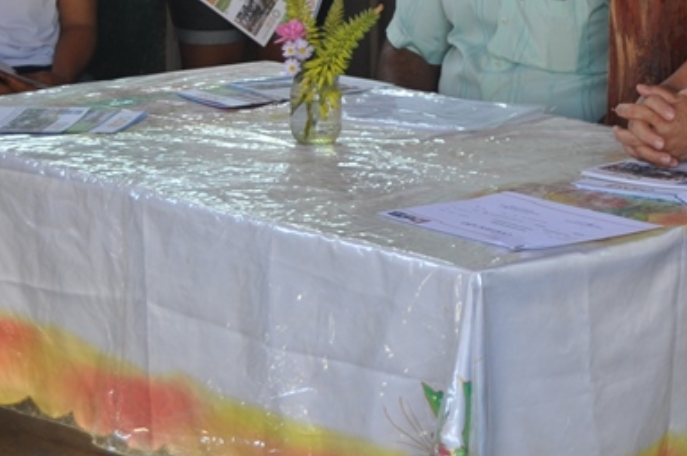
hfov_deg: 17.1
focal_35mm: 113
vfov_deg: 11.9
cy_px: -39
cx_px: 884
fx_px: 2159
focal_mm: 29
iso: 320
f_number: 4.5
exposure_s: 1/50
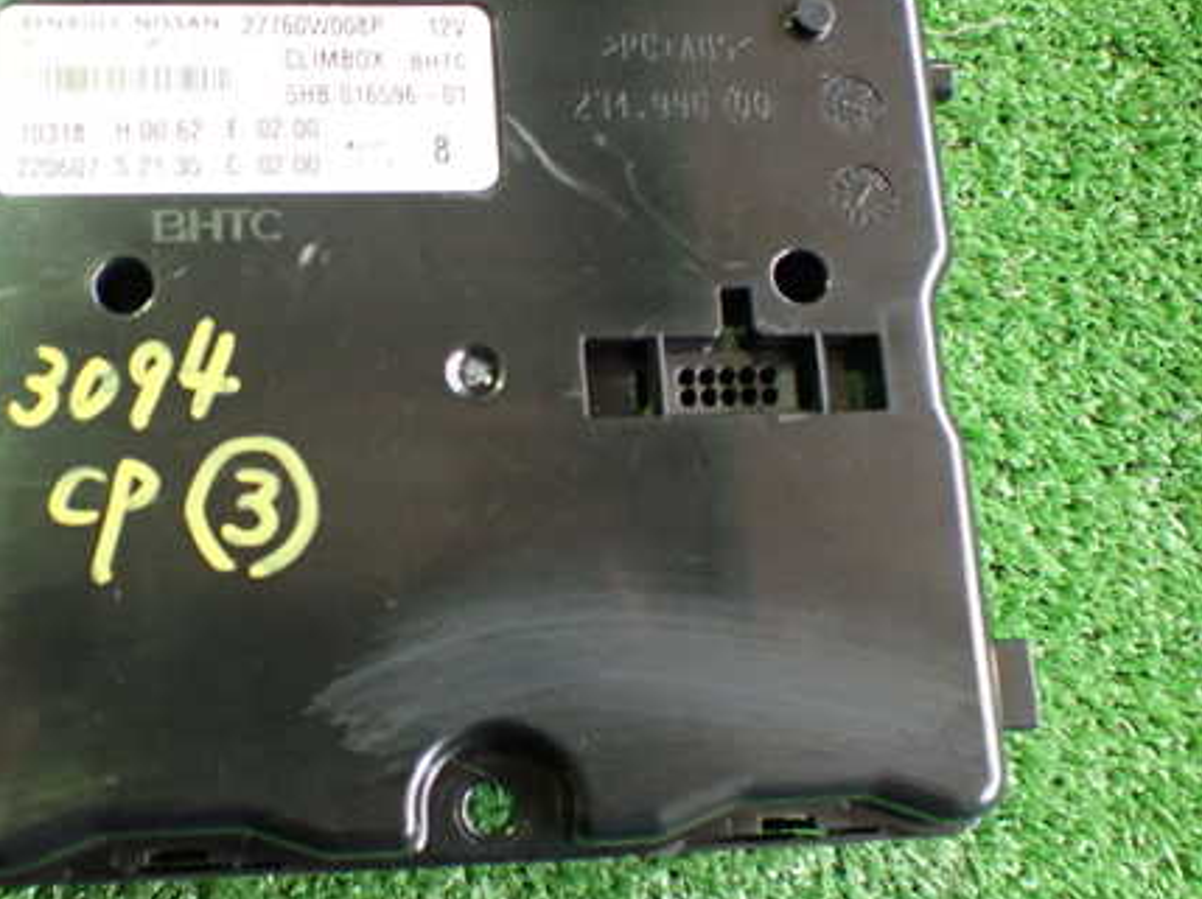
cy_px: 395
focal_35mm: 42
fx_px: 1457
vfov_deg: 34.3
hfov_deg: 44.4
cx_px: 431
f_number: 2.3
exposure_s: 1/60
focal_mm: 5.4
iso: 800
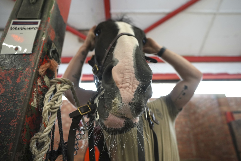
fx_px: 141
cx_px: 120
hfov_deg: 81.2
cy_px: 80
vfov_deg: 59.5
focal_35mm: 21
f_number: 2.8
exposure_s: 1/250
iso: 640
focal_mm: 21
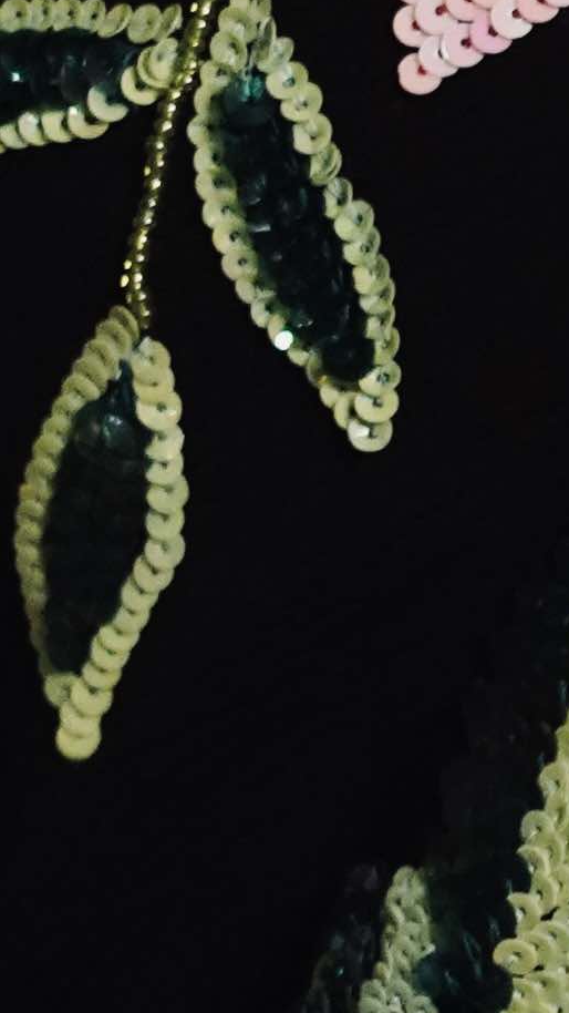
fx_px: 9229
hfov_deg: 3.4
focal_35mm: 344
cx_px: 1930
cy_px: 623
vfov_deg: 6.3
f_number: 1.8
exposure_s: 1/100
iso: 3200
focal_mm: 50
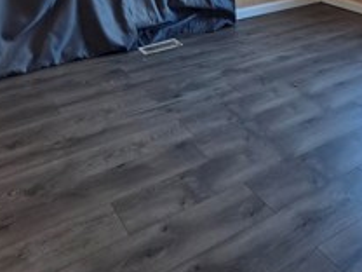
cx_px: 238
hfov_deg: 46.1
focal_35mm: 40
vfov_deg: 29.4
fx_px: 418
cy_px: -77
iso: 250
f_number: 1.9
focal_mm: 2.2
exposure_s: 1/60
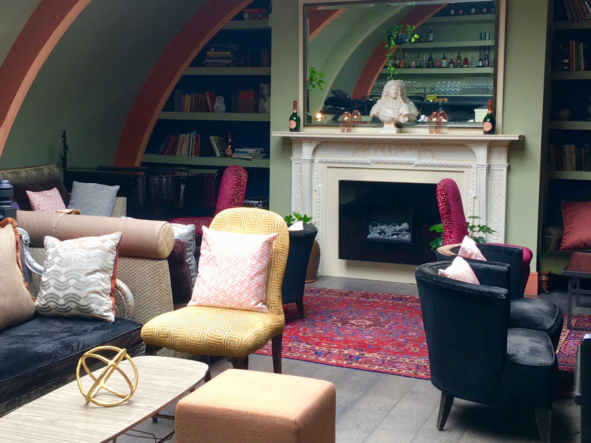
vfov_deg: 28.0
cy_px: 180
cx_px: 240
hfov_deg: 36.7
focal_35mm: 52
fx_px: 888
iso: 32
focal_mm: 4.15
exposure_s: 1/50
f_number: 2.2
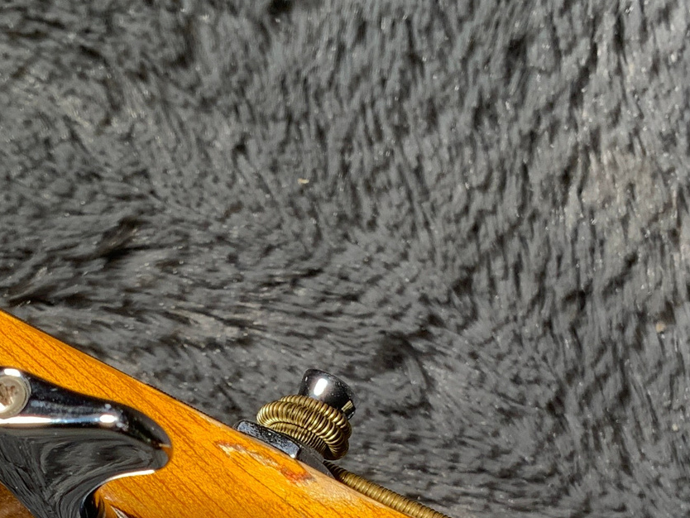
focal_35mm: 89
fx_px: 1775
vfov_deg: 16.1
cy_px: 575
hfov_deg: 21.8
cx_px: 184
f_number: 1.8
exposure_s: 1/100
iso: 16
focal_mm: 3
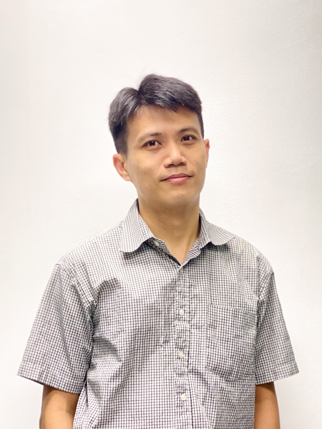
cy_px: 214
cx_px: 161
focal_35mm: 52
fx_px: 645
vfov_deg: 36.8
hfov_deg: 28.0
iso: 125
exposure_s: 1/100
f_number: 2
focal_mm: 6
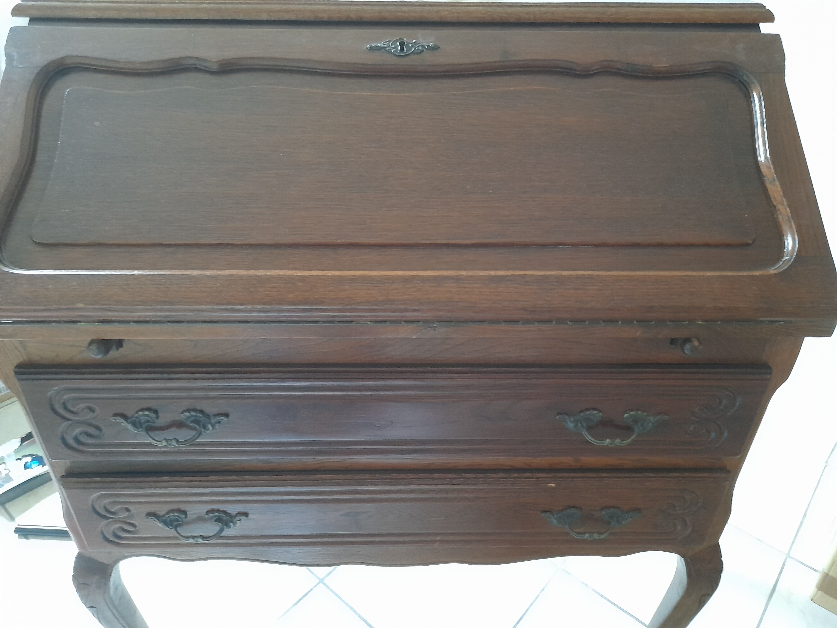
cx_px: 418
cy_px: 314
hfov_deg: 69.4
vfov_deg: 54.9
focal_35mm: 25
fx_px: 604
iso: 640
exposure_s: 1/10
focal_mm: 4.6
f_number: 2
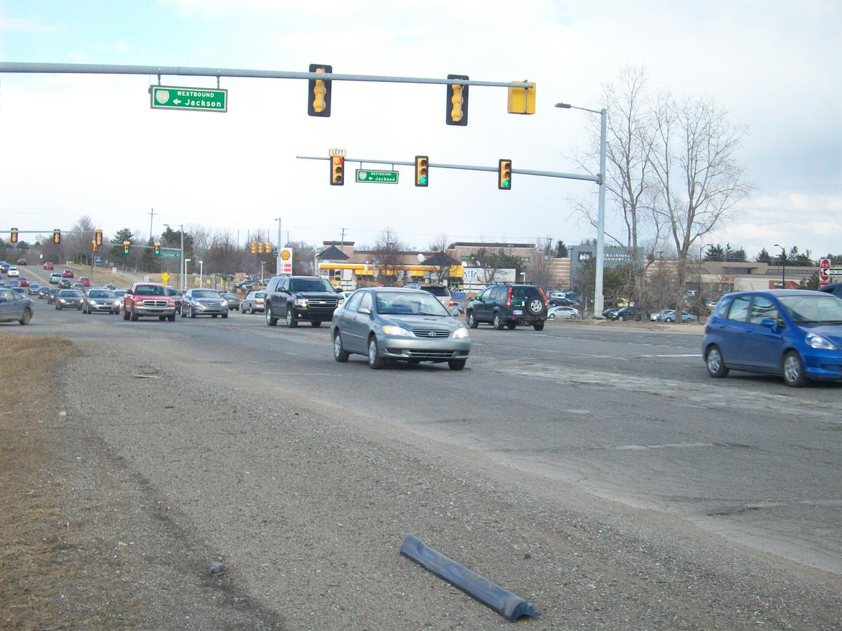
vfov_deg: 23.7
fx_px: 1508
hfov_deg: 31.2
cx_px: 421
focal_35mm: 62
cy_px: 316
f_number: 4.1
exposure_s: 1/250
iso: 64
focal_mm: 11
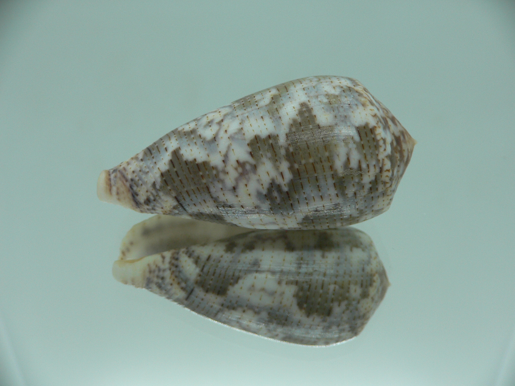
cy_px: 193
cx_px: 258
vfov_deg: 40.7
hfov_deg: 52.6
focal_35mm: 35
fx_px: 521
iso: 80
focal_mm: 4.6
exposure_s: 1/60
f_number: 2.8
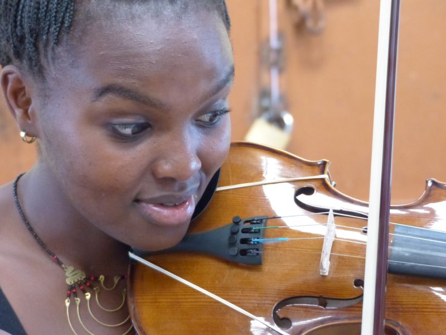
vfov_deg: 8.7
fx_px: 2190
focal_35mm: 170
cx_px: 223
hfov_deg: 11.6
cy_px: 168
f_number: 2.8
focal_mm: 30.6
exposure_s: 1/100
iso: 800
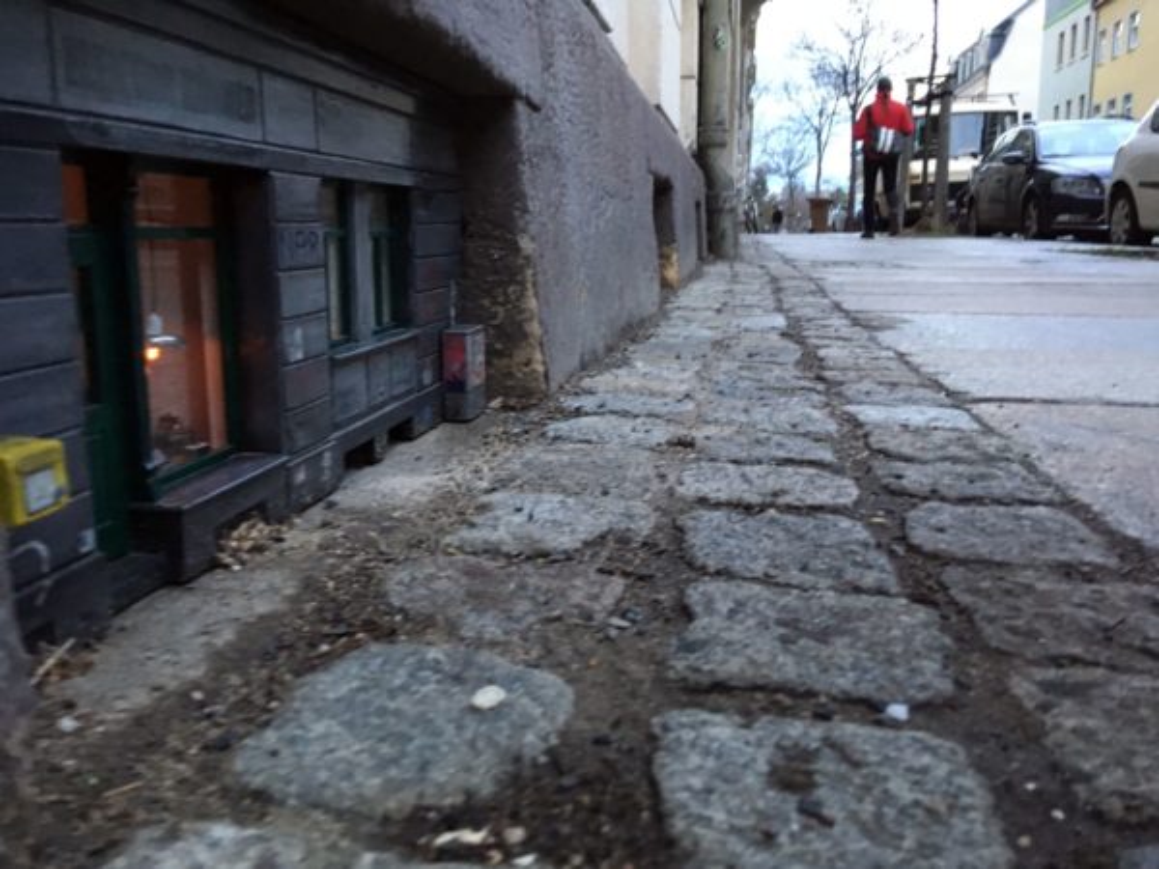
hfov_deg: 61.7
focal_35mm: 29
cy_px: 434
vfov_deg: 48.2
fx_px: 971
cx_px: 580
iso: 200
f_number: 2.2
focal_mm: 4.15
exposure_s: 1/17
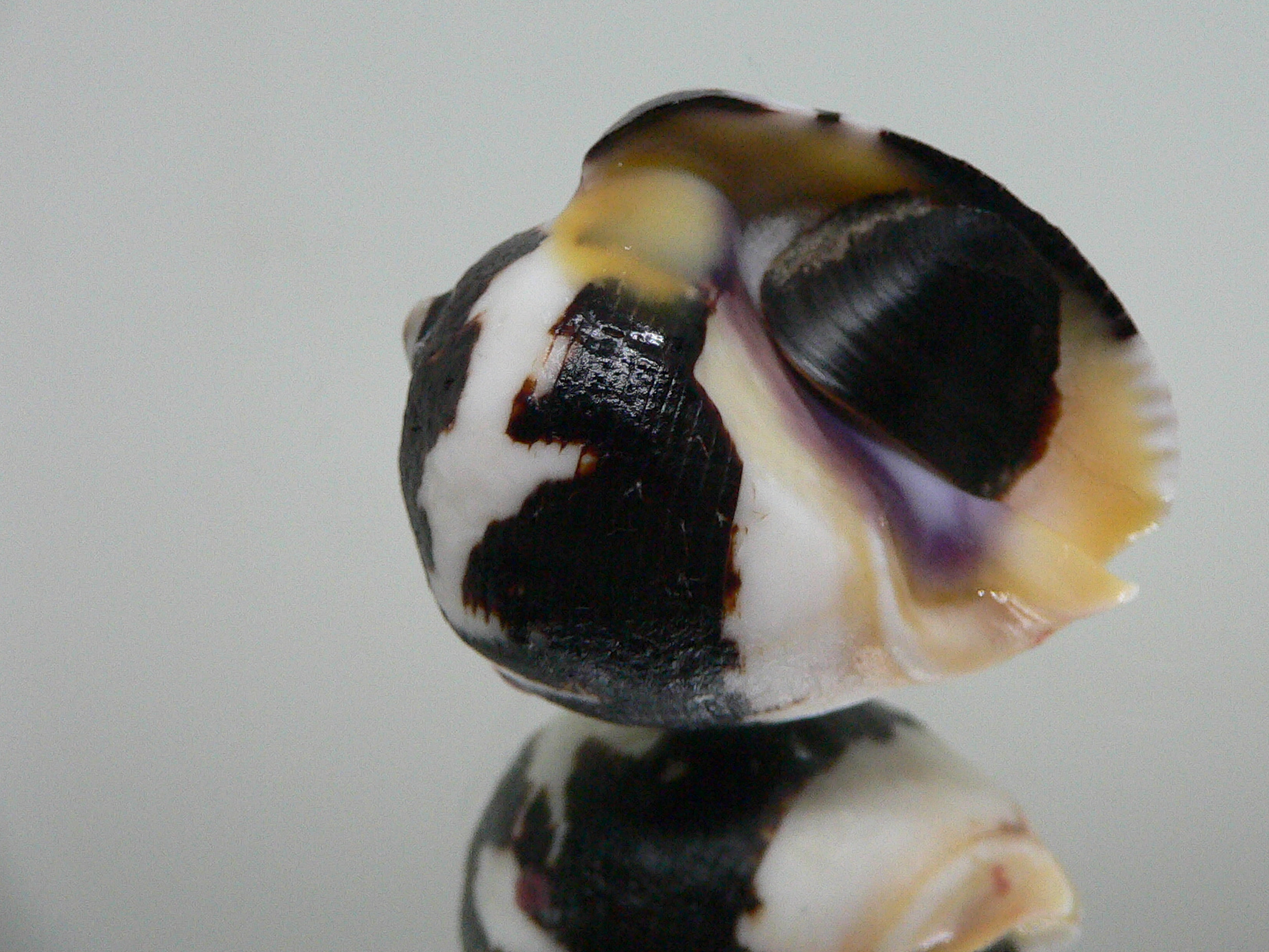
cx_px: 746
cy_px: 439
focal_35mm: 43
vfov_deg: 33.6
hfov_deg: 43.7
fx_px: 1576
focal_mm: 4.6
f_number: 2.8
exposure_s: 1/50
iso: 200
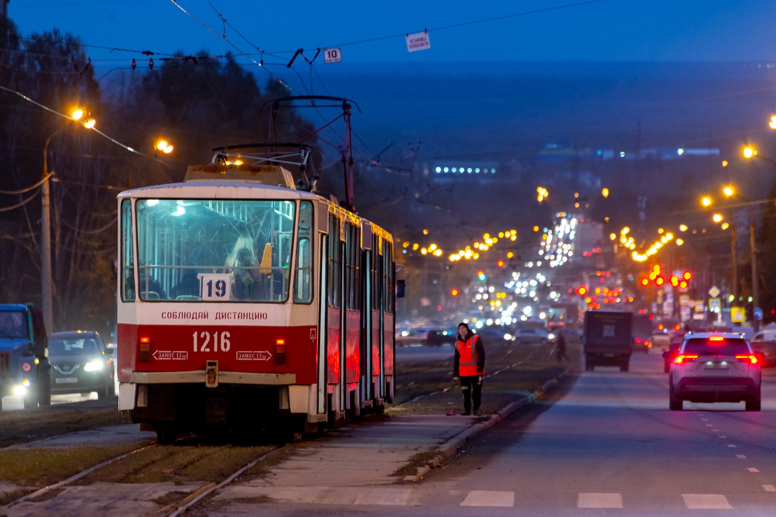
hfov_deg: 6.9
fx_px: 6466
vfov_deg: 4.6
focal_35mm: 300
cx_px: 388
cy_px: 258
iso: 1250
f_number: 5.6
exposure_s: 1/25
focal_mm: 300
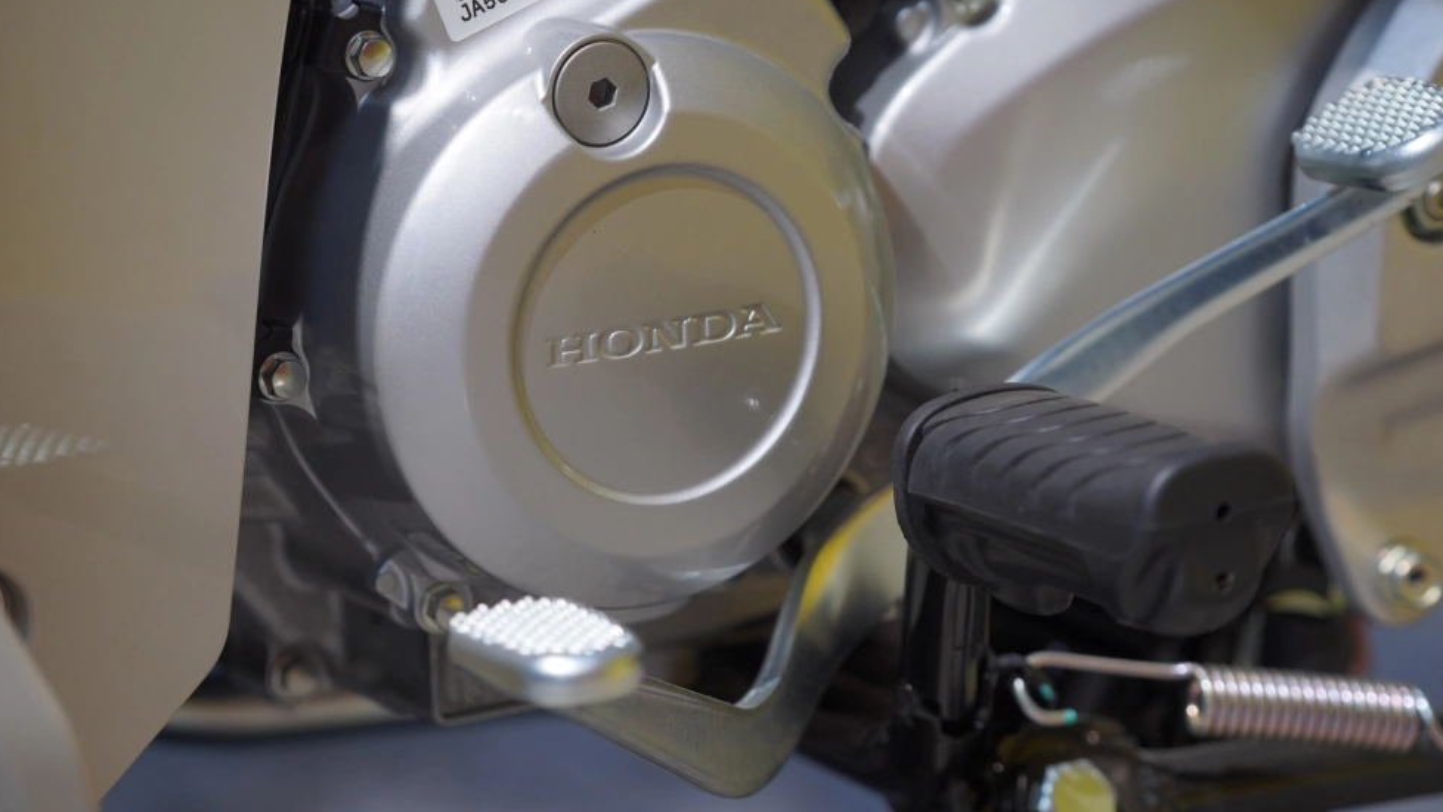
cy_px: 292
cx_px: 806
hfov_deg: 10.7
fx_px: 7731
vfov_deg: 6.0
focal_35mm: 202
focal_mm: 157
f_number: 4
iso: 200
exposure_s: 1/2000
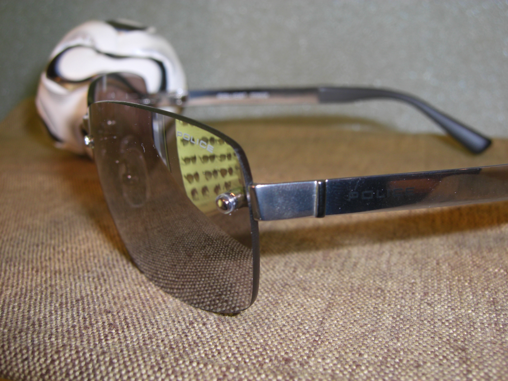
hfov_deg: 49.0
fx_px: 558
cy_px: 190
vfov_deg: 37.7
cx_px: 254
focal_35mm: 38
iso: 80
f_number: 4
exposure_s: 1/50
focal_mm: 7.9
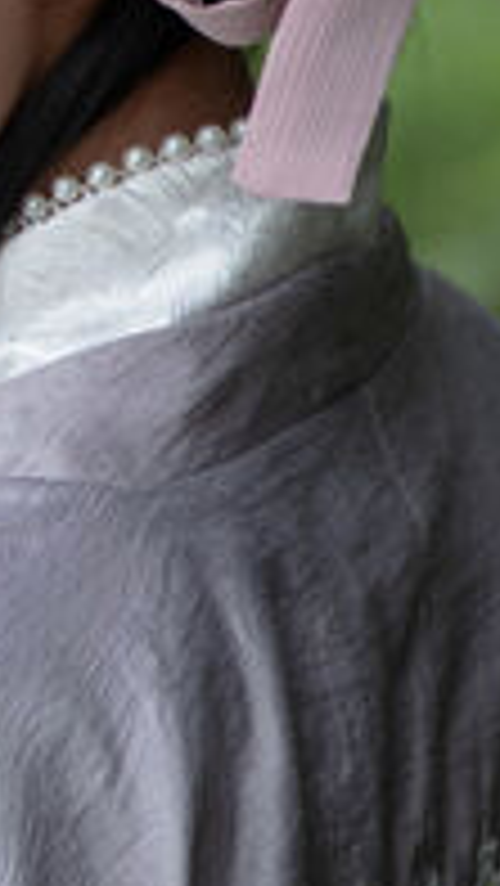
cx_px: 1018
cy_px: 630
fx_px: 10381
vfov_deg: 4.9
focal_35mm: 441
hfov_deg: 2.7
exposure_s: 1/320
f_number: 2.8
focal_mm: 70
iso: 100
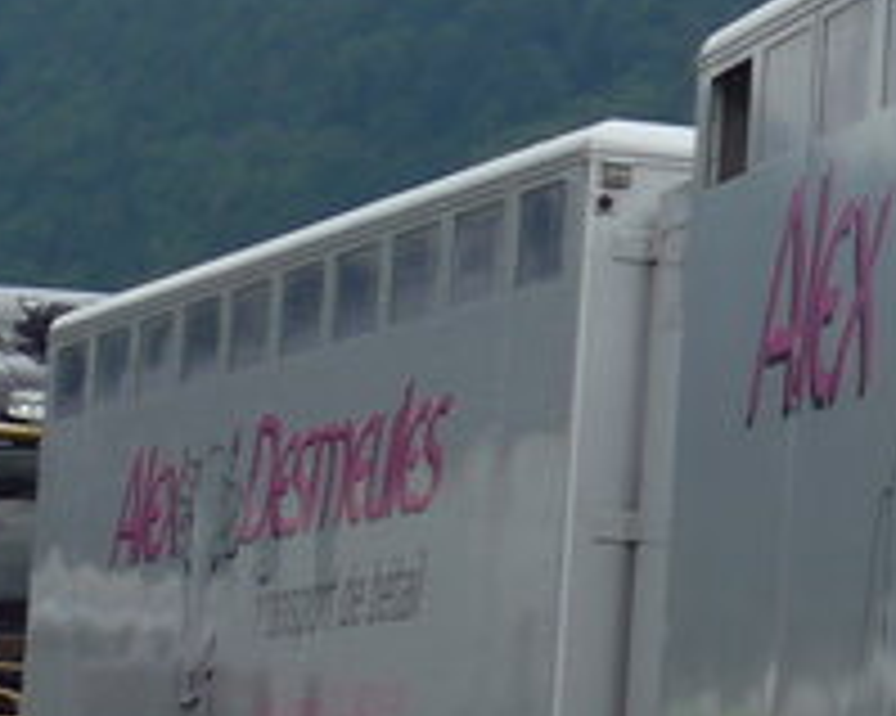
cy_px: 167
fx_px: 6096
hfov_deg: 7.5
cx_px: 2557
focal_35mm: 230
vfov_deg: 6.7
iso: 80
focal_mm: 8
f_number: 2.8
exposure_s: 1/640
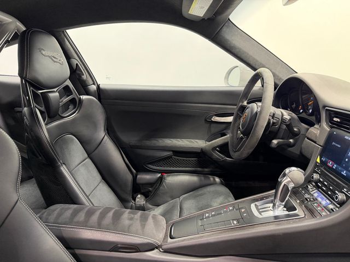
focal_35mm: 24
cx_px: 175
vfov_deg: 56.8
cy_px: 131
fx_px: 243
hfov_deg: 71.6
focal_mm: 6.76
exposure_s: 1/60
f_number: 1.78
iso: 250
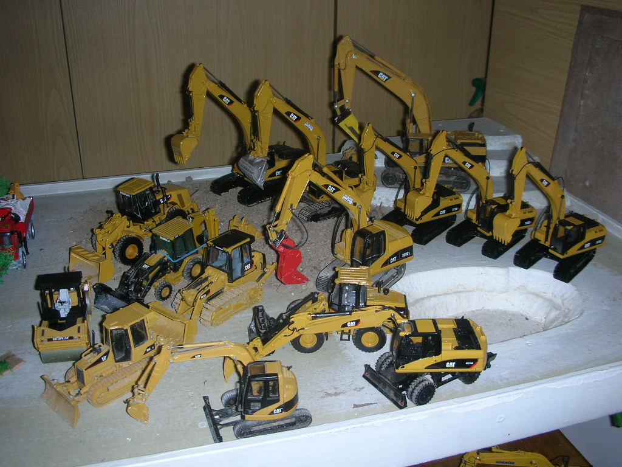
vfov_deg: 40.7
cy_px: 234
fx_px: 629
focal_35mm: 35
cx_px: 311
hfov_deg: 52.6
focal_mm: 5.8
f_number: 3
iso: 50
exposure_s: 1/60.1
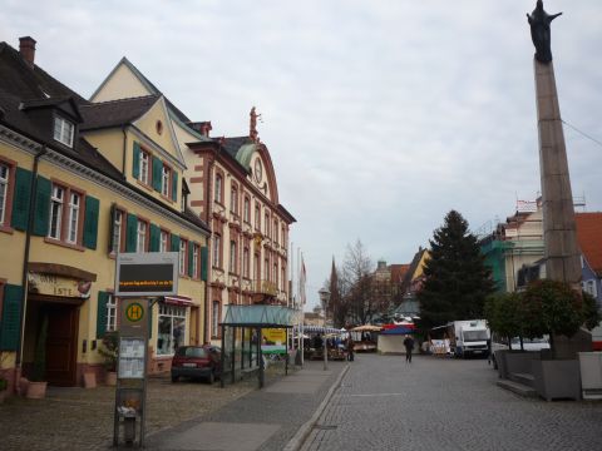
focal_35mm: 32
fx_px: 557
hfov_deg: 56.8
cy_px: 226
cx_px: 301
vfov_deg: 44.2
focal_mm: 5.2
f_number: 4
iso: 100
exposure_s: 1/160
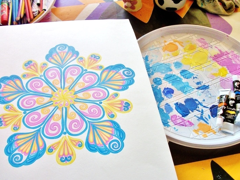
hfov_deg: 51.4
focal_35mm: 36
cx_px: 122
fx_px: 250
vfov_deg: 39.6
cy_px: 91
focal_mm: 5.7
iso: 80
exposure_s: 1/80
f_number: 2.9
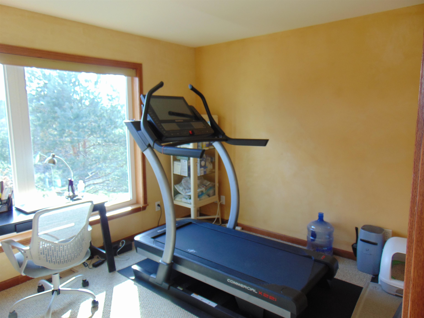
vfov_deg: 54.9
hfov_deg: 69.4
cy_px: 159
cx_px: 212
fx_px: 306
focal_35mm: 25
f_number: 3
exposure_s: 1/50
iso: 80
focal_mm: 4.5
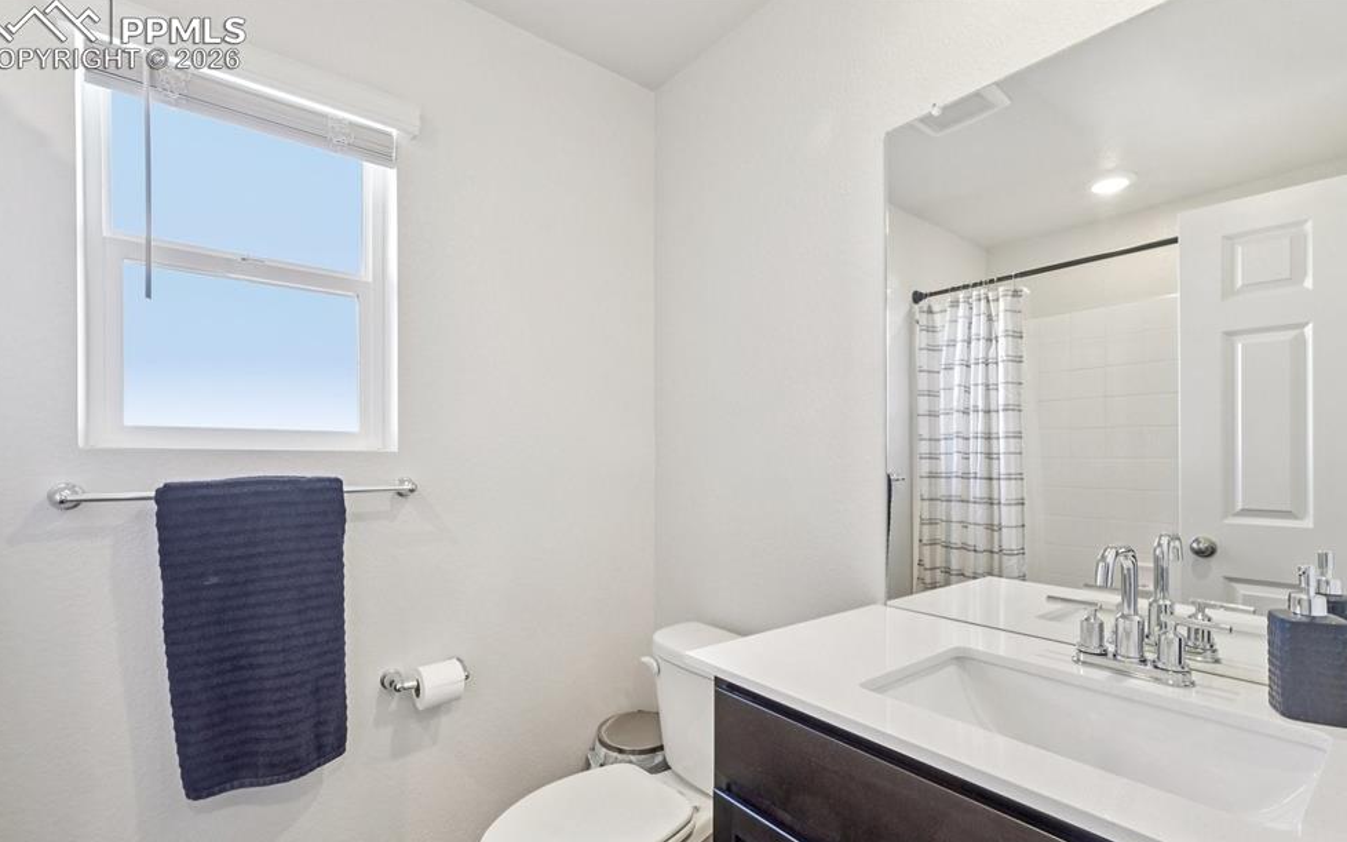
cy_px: 463
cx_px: 675
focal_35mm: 16
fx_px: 587
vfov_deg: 71.1
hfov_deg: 97.8
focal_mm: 10
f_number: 8
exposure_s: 1/10
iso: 800
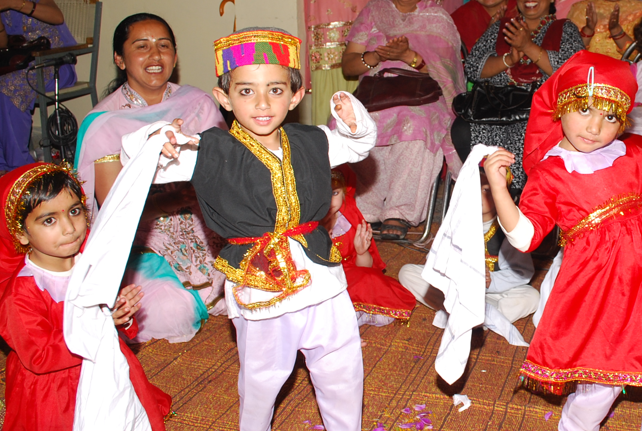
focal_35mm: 46
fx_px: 822
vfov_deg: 29.3
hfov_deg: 41.5
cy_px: 184
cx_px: 477
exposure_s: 1/125
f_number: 5.6
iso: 200
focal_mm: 18
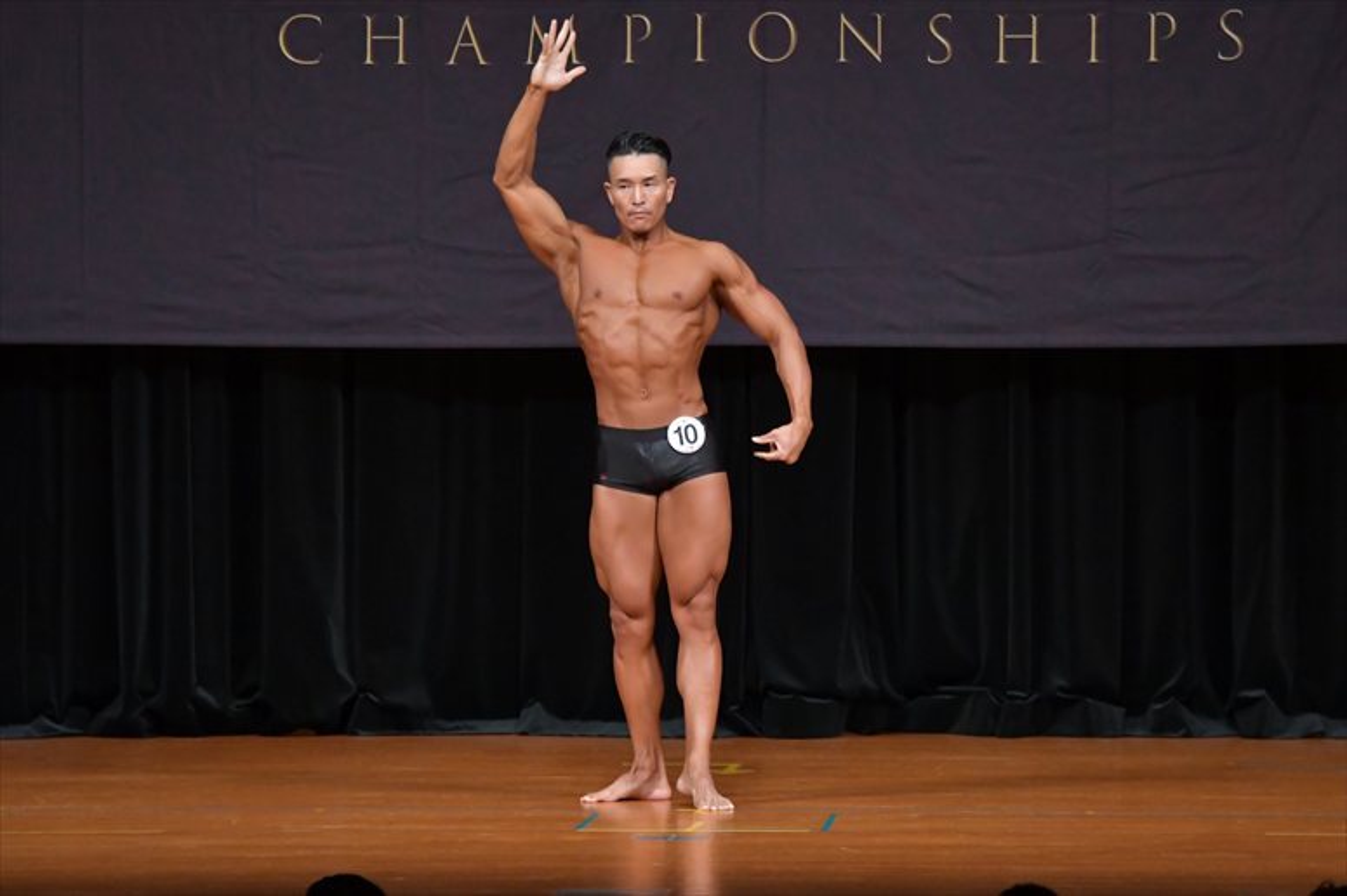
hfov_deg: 8.1
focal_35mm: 255
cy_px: 448
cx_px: 674
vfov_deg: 5.4
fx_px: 9537
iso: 4000
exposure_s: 1/400
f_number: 5.6
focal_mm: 170
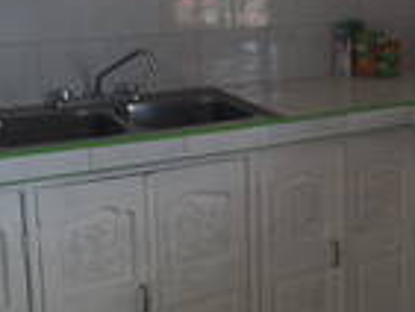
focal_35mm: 74
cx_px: 430
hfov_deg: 24.9
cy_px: 74
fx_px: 888
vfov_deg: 19.8
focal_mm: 4.15
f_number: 2.2
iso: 40
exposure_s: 1/120
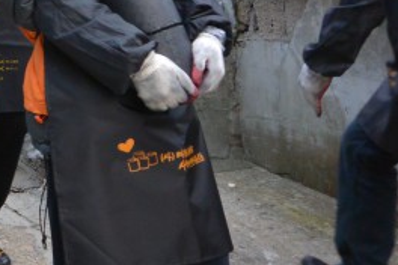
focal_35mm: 77
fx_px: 851
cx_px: -96
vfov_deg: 17.1
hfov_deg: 23.7
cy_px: -32
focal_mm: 11
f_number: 3.5
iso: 400
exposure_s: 1/80
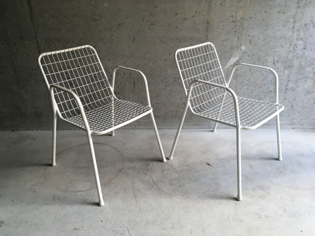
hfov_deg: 61.7
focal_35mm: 29
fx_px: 264
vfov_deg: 48.2
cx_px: 158
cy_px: 118
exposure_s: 1/33
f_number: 2.2
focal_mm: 4.15
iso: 25
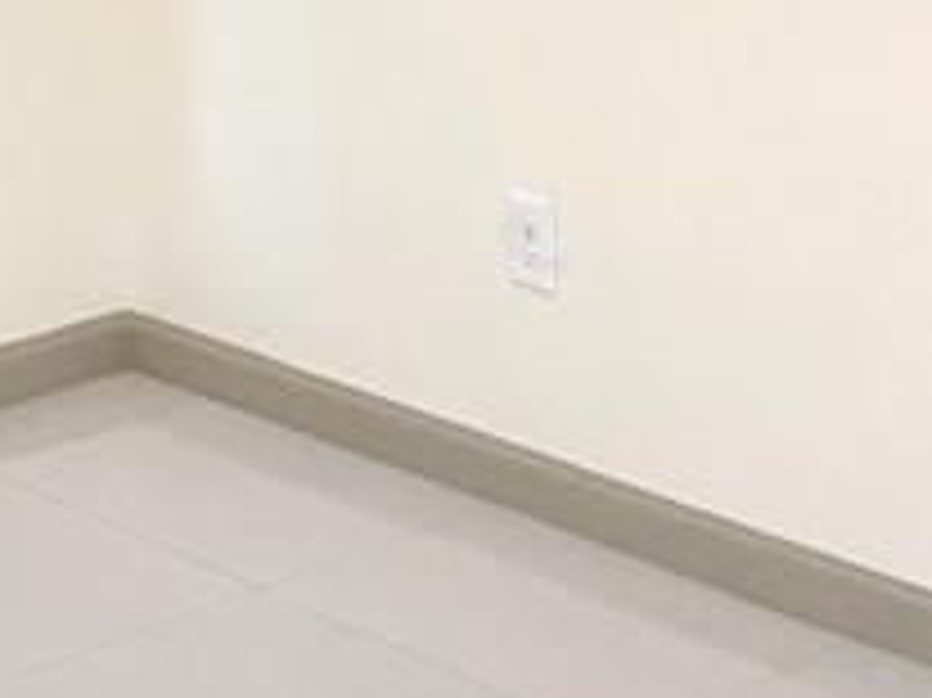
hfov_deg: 16.4
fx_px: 3202
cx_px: 99
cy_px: -540
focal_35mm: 119
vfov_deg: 11.6
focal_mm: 6.76
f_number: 1.78
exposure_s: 1/153
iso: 64
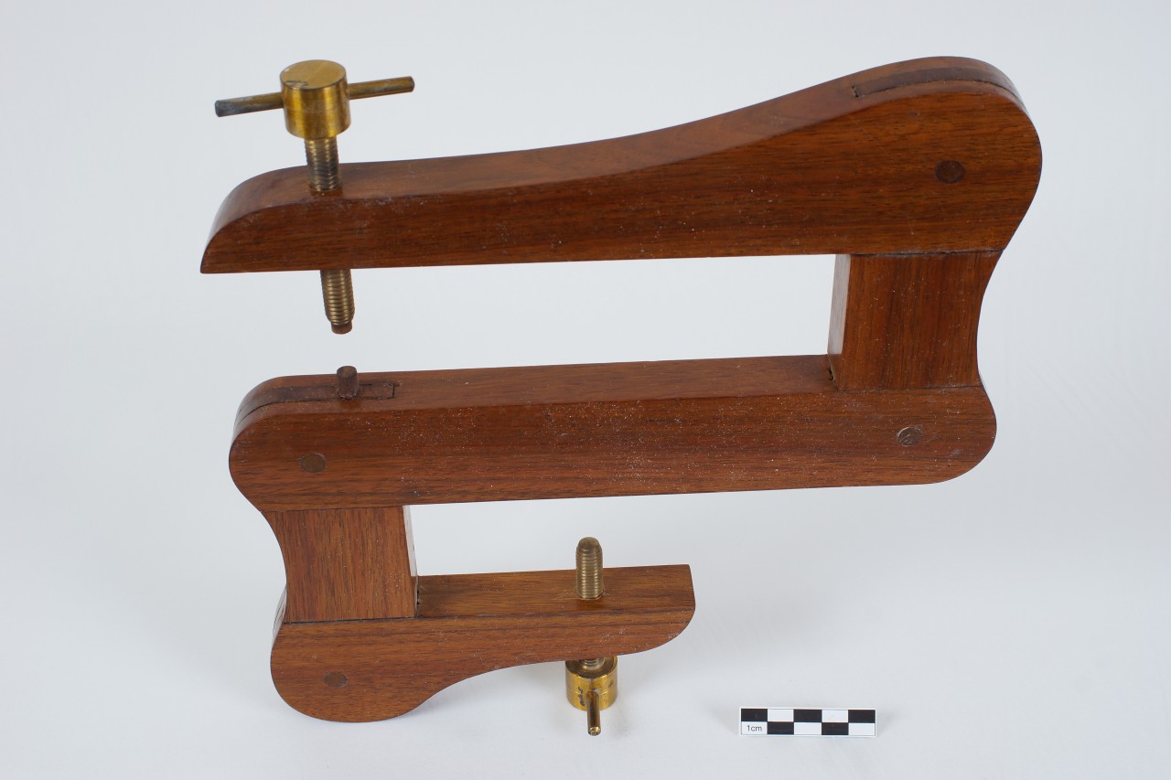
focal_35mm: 45
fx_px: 1463
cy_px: 390
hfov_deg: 43.6
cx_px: 586
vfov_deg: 29.9
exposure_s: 1/125
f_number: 10
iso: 100
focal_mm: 30
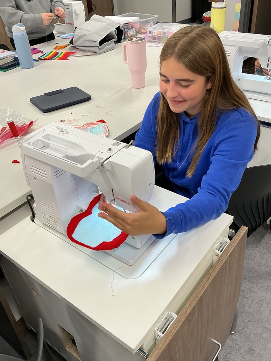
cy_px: 168
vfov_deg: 56.8
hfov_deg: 44.1
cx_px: 143
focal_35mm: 32
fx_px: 334
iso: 50
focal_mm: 3
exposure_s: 1/60
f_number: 1.8
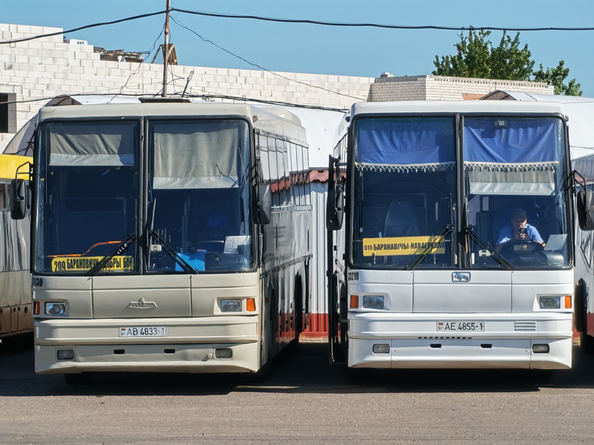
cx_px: 297
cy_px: 222
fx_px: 3106
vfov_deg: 8.2
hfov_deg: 10.9
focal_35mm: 181
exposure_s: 1/620
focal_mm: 6.12
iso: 50
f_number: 1.9
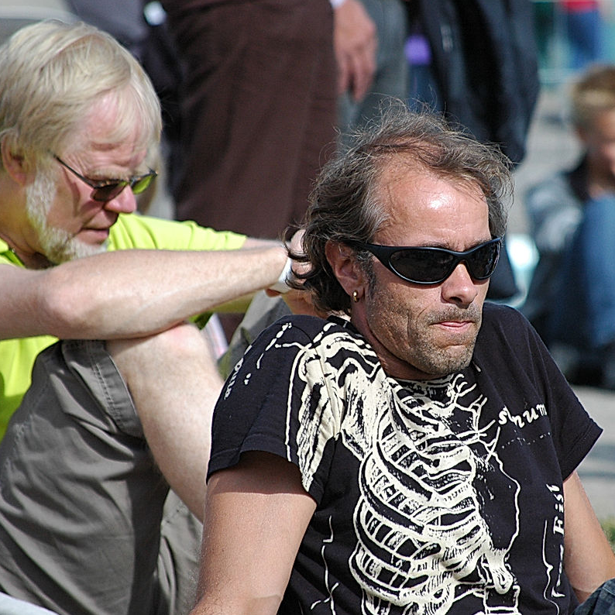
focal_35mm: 385
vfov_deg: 4.6
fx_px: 7739
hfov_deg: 4.5
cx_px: 424
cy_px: 308
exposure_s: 1/1000
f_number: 8
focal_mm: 200
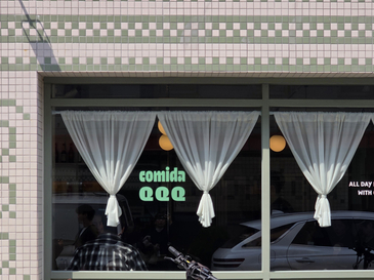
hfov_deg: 18.6
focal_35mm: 106
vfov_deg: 13.9
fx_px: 1144
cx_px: 216
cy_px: 205
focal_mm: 7.9
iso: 50
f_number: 2.4
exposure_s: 1/1376
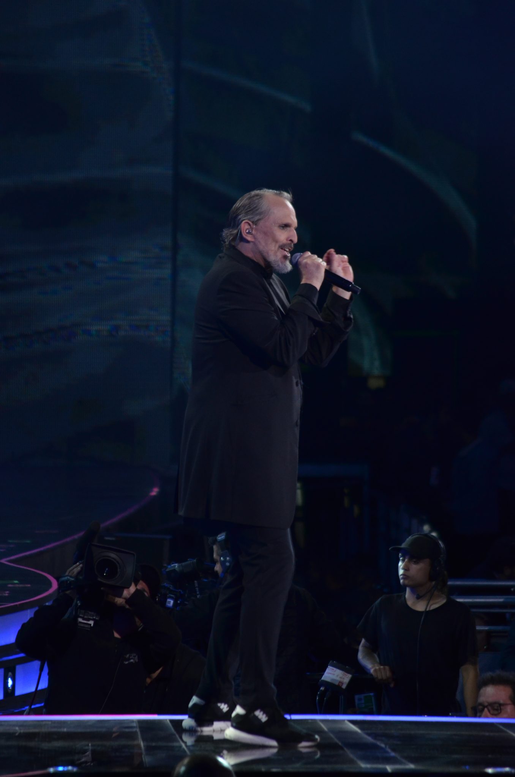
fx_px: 6468
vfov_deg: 6.9
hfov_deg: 4.6
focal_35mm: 300
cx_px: 258
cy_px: 388
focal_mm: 200
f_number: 5.6
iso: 1000
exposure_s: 1/125
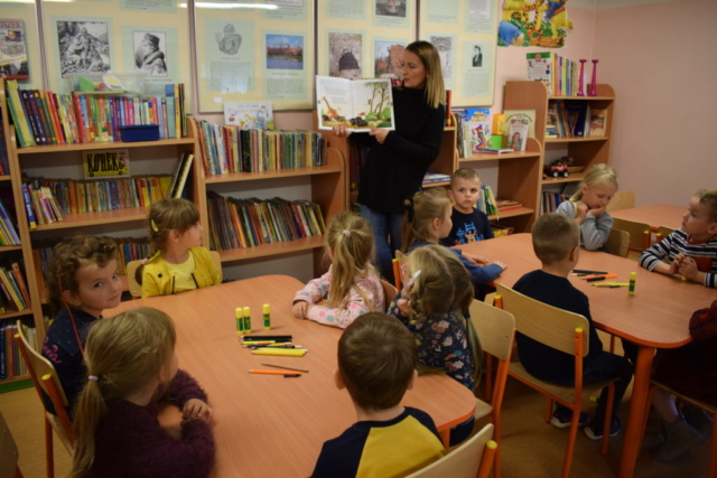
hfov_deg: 67.4
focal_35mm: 27
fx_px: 538
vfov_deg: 48.0
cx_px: 358
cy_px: 239
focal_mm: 18
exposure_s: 1/60
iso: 450
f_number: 4
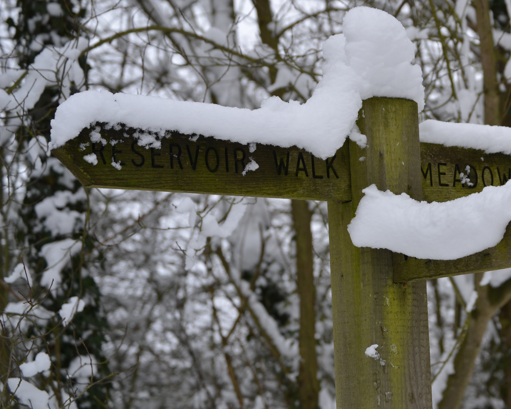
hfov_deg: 14.9
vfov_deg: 12.0
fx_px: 1951
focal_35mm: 129
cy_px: 170
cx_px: 383
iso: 200
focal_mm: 60
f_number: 5
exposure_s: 1/200
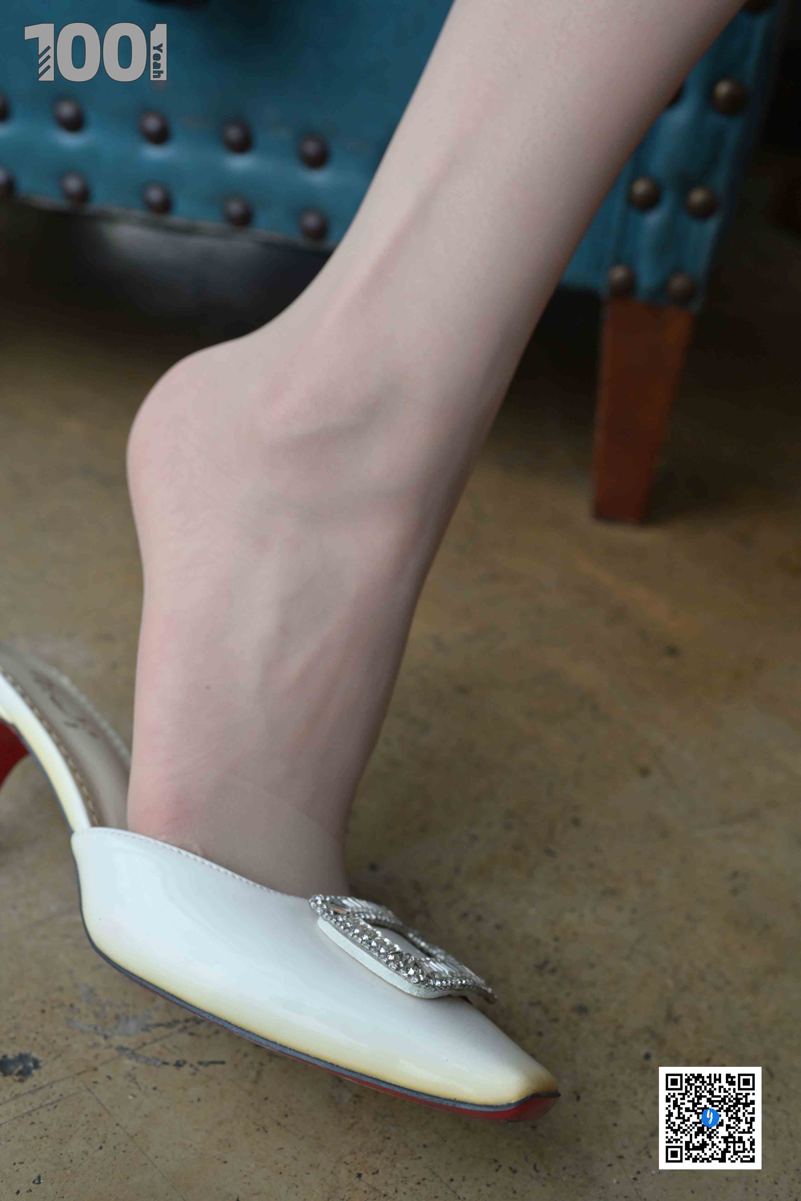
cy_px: 600
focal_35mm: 35
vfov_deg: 54.4
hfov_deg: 37.9
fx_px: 1168
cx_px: 400
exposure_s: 1/250
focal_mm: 35
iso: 800
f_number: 5.6
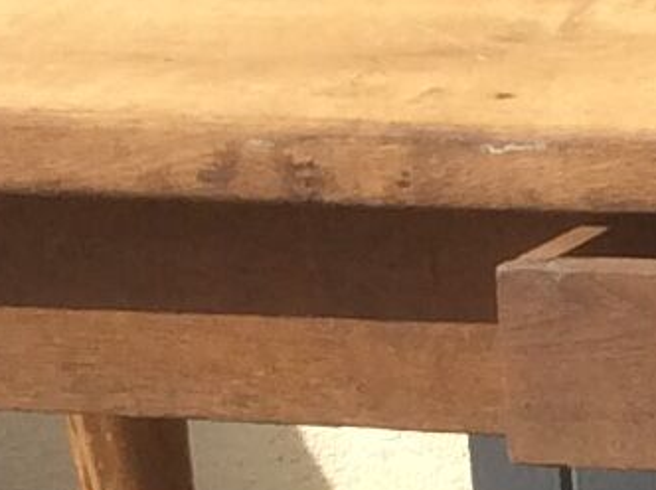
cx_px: 1618
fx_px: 4731
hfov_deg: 7.4
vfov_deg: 5.9
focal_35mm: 250
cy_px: 662
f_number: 2.4
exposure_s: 1/953
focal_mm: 3.3
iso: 32
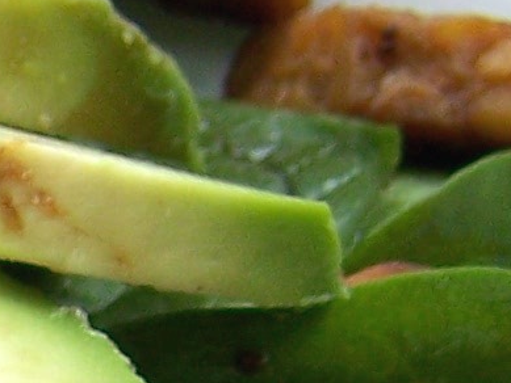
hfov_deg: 6.9
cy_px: 719
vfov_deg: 5.3
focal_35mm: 277
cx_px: -548
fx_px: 4090
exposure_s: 1/80
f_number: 2.8
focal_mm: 6.3
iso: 80
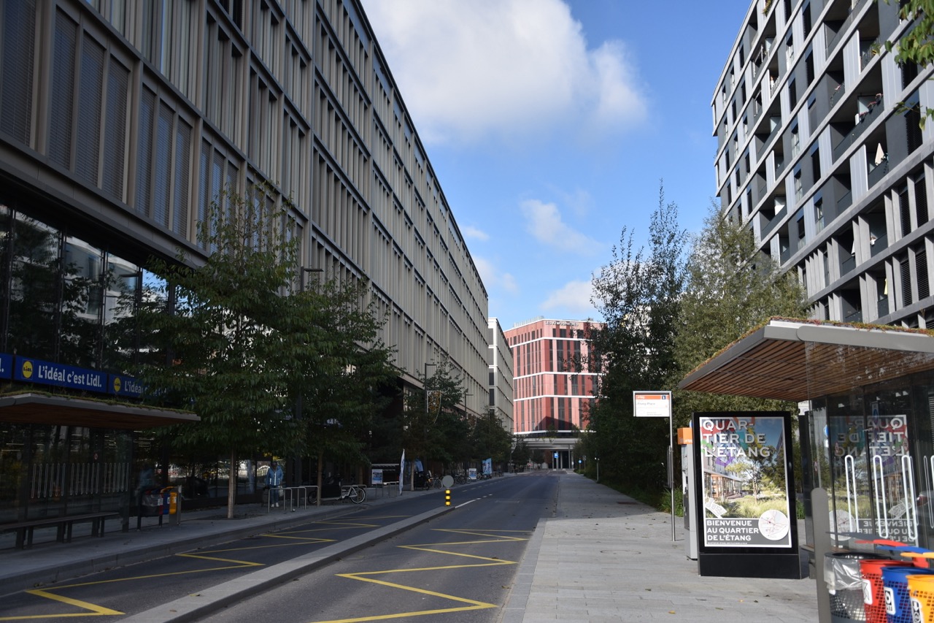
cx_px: 467
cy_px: 312
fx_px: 934
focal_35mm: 36
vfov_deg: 36.9
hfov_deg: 53.1
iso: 125
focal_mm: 24
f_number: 3.8
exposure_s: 1/250
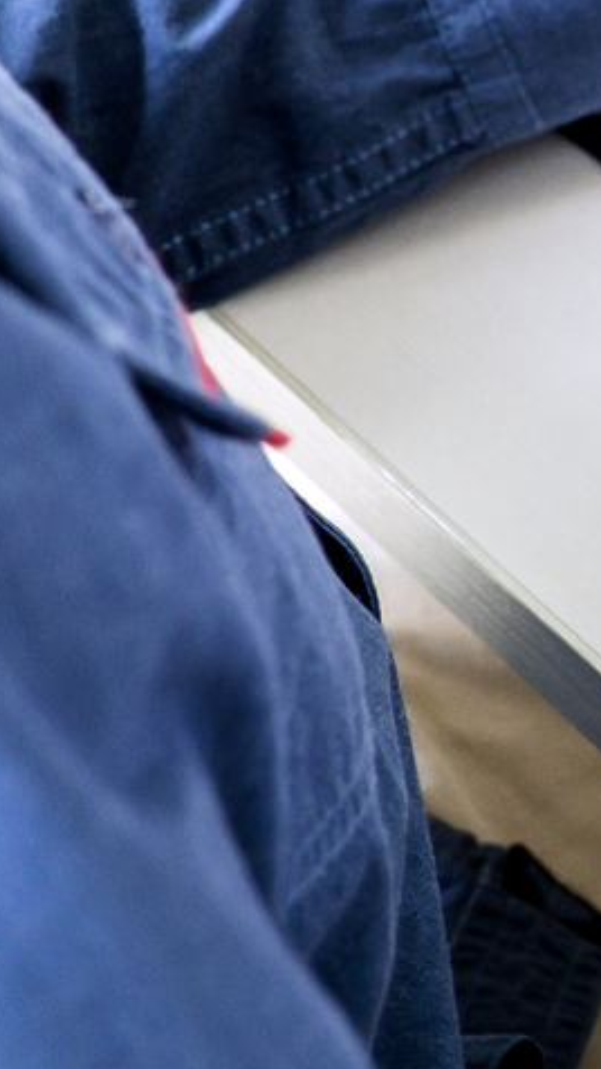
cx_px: 2229
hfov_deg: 6.2
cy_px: 19
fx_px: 4735
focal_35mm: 167
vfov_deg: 12.7
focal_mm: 25.4
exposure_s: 1/200
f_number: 3.2
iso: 200
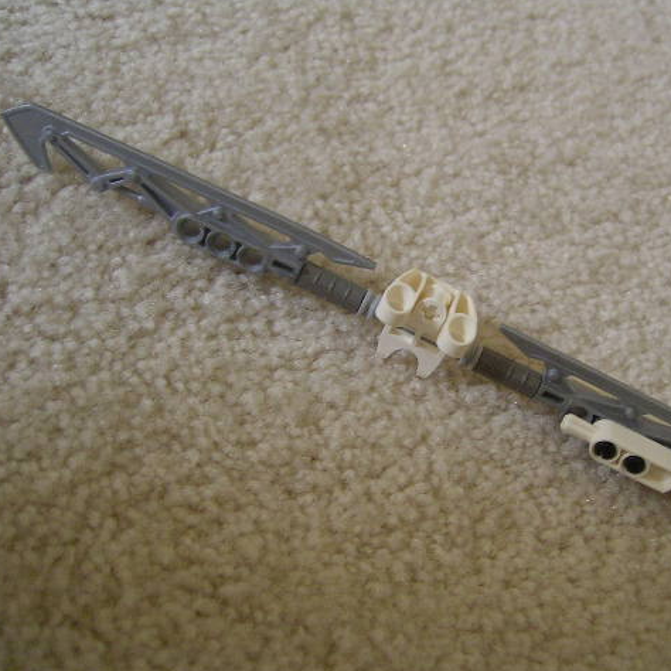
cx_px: 437
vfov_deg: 39.2
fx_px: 943
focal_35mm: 43
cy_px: 336
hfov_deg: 38.8
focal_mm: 5.6
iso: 100
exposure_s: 1/20.7
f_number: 2.8
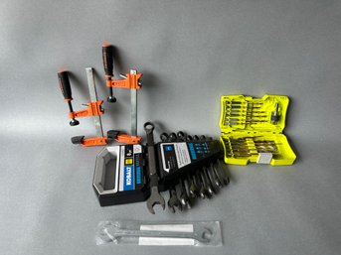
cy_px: 128
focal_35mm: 24
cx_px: 170
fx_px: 236
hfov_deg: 71.6
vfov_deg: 56.8
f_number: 1.78
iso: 80
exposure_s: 1/426
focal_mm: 6.86
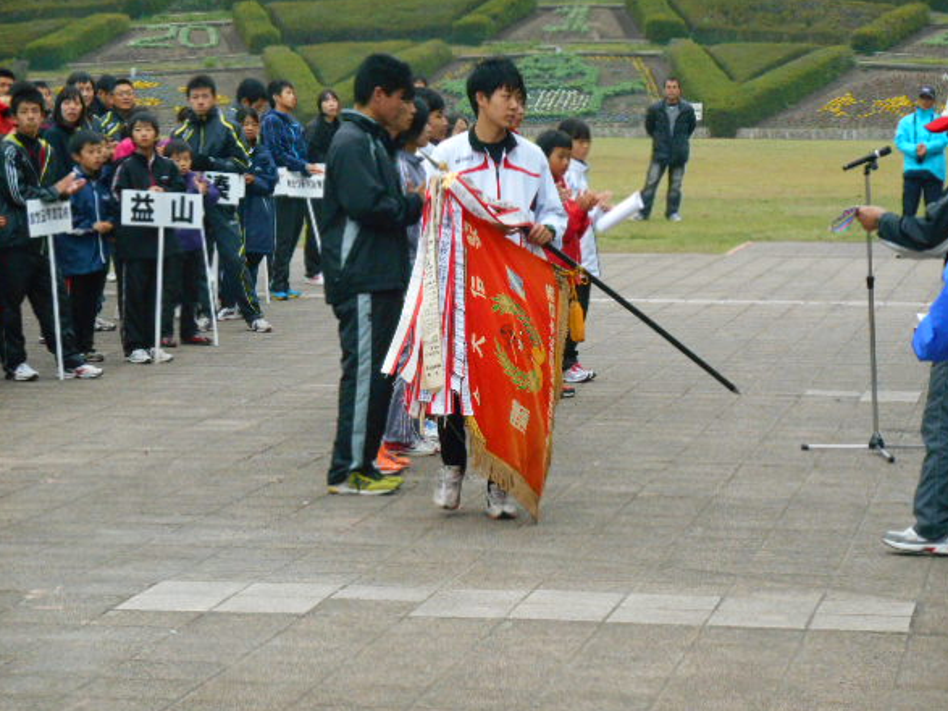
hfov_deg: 14.9
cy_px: 354
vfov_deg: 11.2
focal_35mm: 132
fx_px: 3614
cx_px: 504
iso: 560
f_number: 5.4
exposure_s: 1/250
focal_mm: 21.5
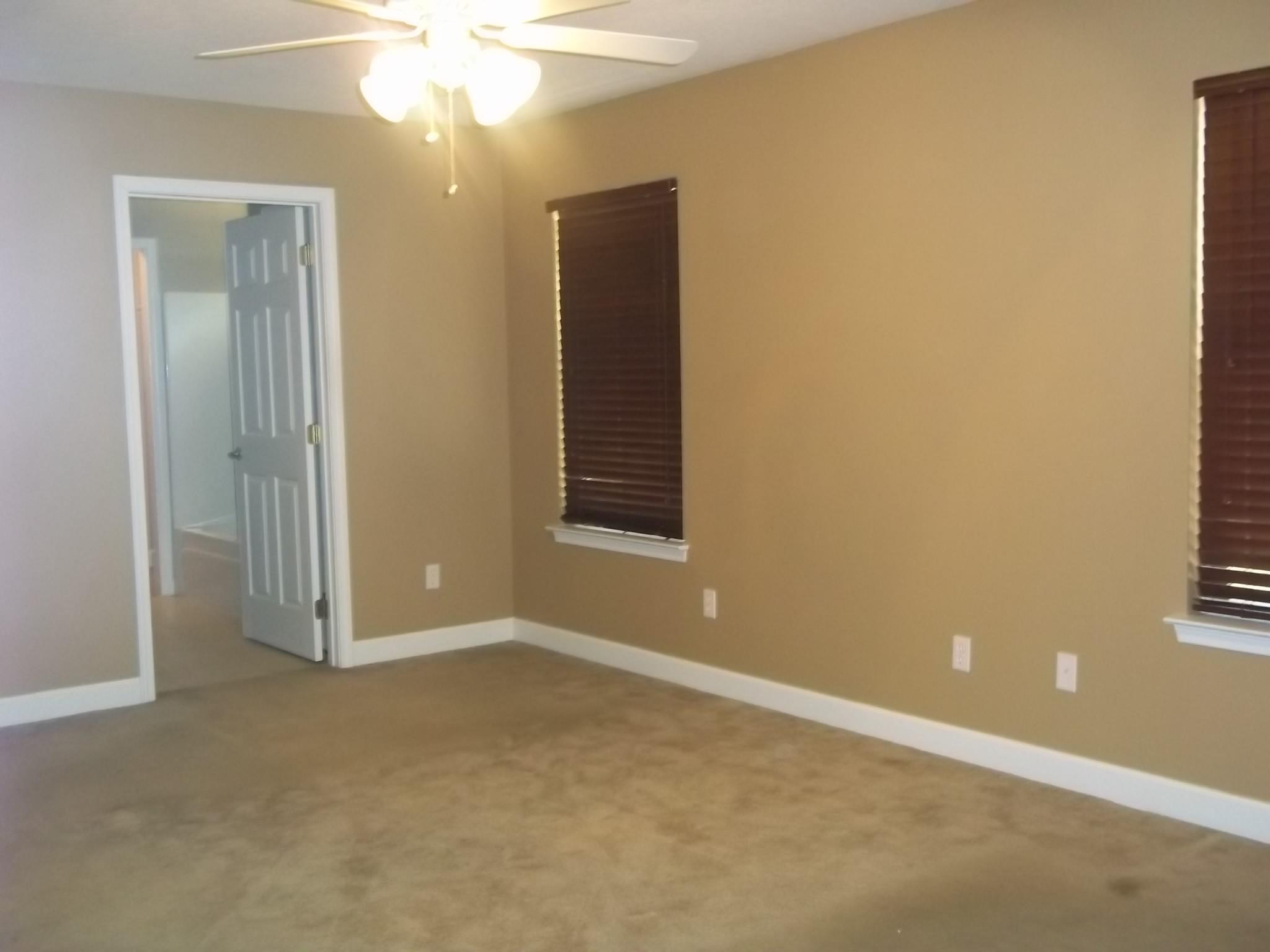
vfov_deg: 39.7
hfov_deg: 51.4
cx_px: 635
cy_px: 476
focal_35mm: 36
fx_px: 1321
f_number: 3.1
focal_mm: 6.5
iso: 320
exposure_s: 1/30
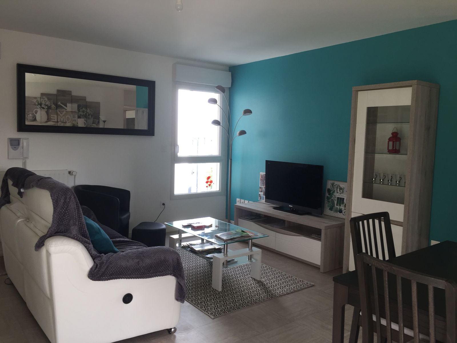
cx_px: 228
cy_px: 172
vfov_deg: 48.2
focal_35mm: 29
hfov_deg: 61.7
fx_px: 383
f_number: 2.2
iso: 32
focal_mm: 4.15
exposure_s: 1/50
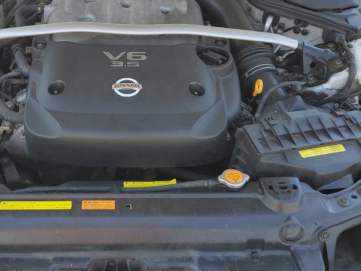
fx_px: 501
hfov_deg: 39.3
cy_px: 113
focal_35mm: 48
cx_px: 127
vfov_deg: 30.2
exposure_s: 1/556
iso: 50
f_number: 1.5
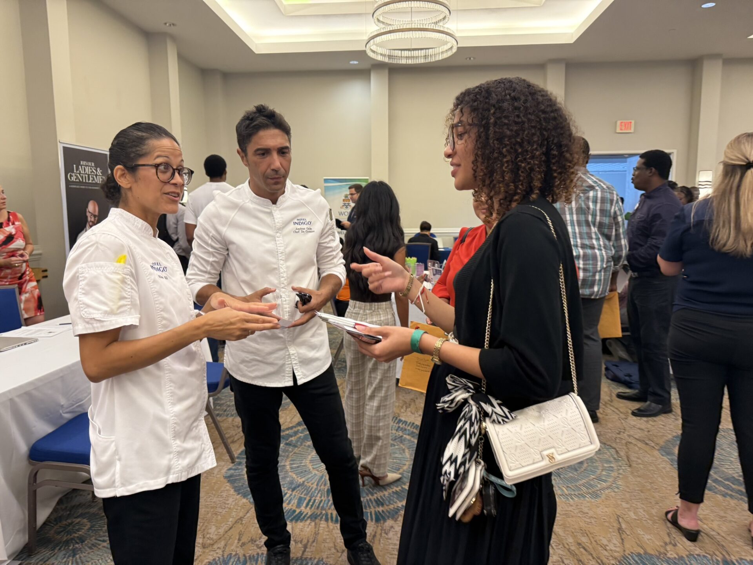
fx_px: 522
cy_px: 282
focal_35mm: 24
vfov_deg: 56.8
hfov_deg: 71.6
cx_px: 376
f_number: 1.78
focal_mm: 6.76
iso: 160
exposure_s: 1/60
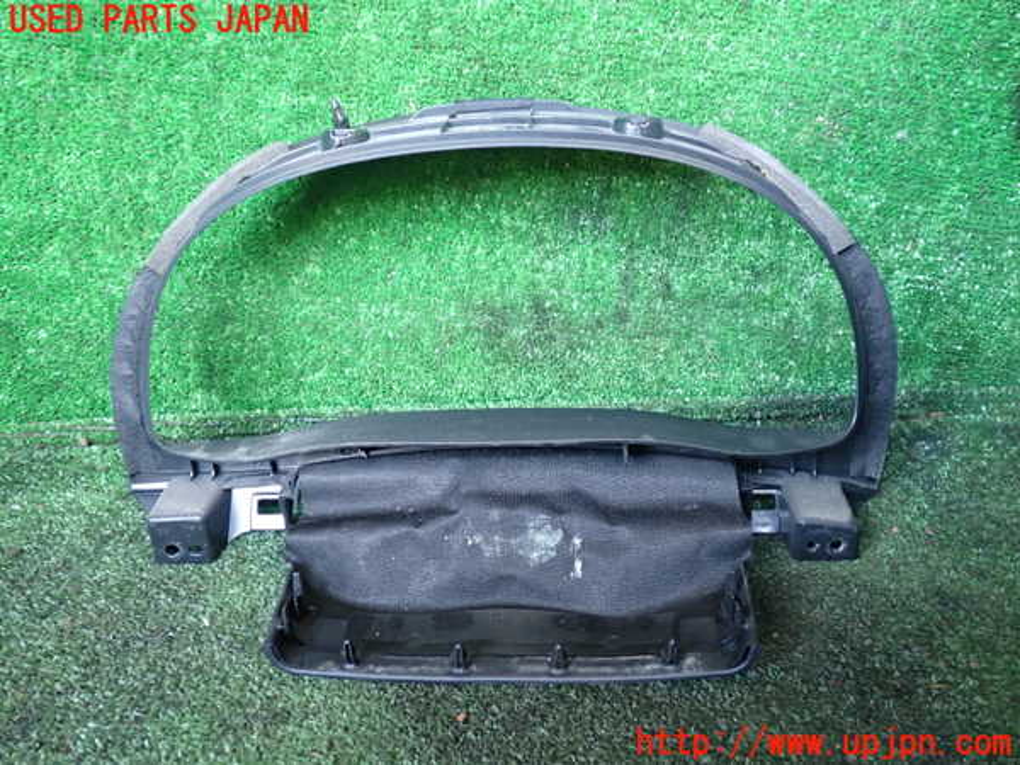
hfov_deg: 60.0
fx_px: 884
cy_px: 382
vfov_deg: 46.8
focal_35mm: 30
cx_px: 510
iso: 400
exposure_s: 1/30
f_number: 2.3
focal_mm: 5.4
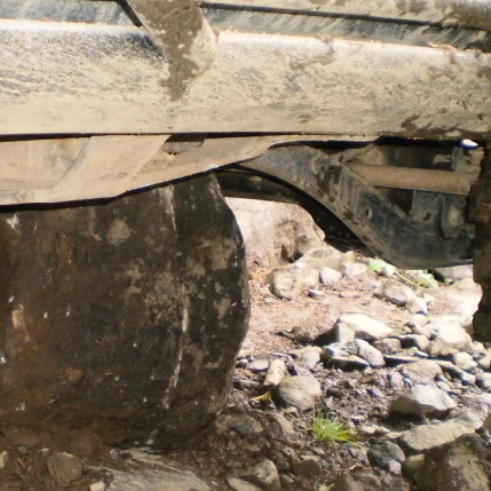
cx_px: 127
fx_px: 1220
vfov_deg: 22.7
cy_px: 304
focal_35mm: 76
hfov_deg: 22.6
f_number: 3.1
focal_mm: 6.3
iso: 160
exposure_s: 1/30
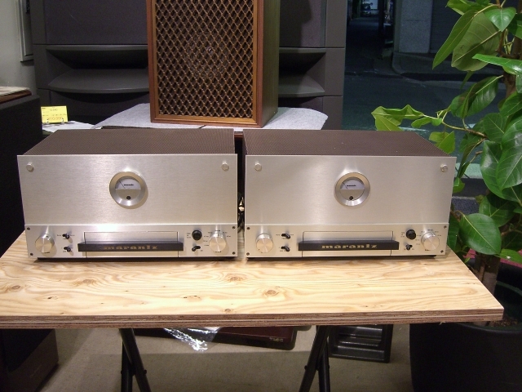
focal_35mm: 38
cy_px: 196
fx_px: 573
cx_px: 261
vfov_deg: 37.7
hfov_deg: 49.0
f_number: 2.8
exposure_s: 1/30
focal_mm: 7.9
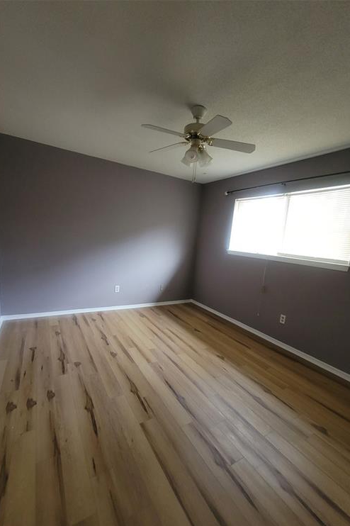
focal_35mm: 14
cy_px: 272
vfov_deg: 104.2
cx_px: 174
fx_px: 204
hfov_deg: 81.2
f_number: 2.2
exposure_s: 1/30
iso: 320
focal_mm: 2.2
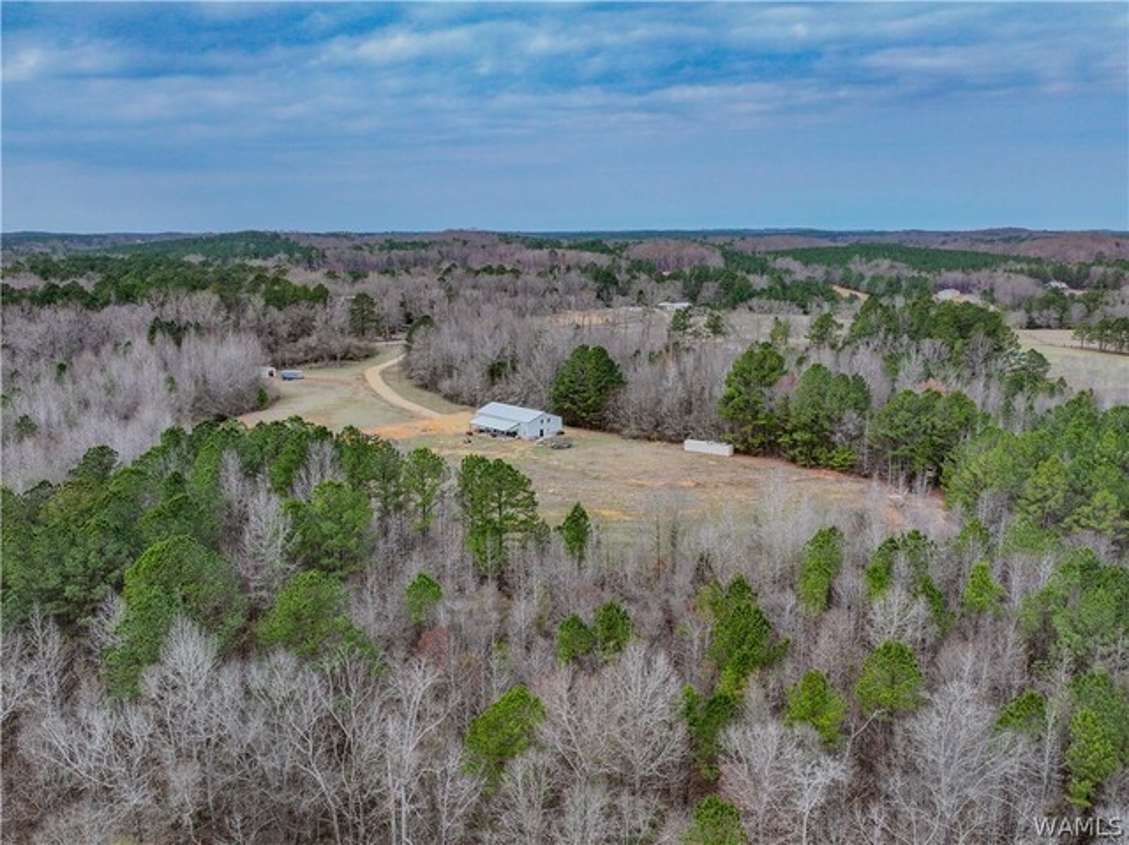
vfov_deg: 56.8
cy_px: 422
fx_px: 782
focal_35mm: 24
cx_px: 564
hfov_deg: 71.6
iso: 190
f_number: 2.8
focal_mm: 12.29
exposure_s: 1/1600
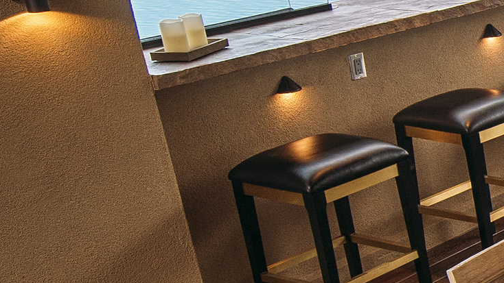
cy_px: 275
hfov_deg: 19.8
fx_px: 962
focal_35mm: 72
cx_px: 949
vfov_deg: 16.5
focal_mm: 14
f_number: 4
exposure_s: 1/125
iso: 100
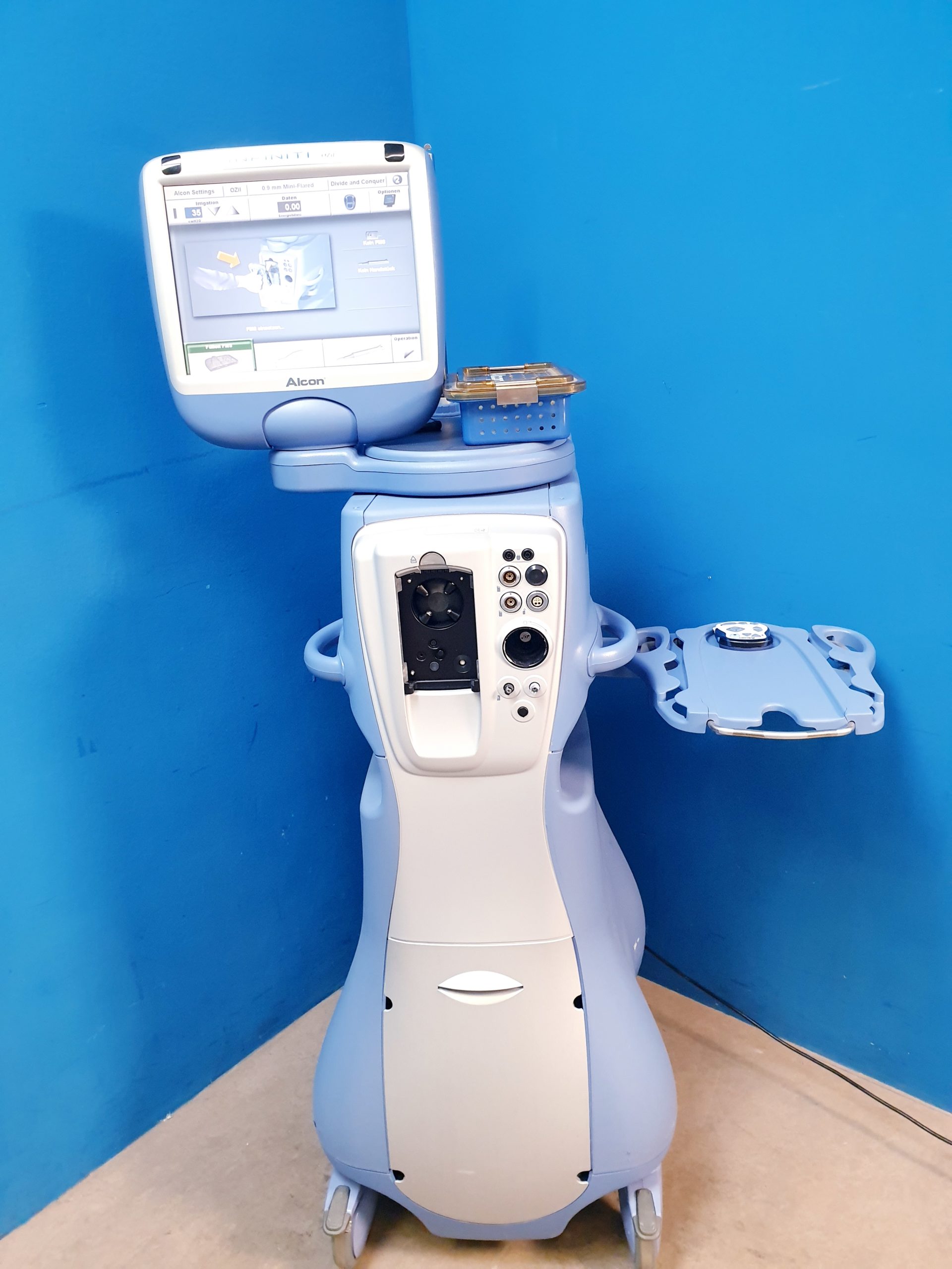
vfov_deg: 67.3
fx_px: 953
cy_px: 634
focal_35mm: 26
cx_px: 476
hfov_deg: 53.1
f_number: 2.4
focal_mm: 4.3
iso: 400
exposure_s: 1/50
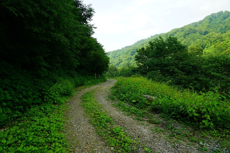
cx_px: 115
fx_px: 153
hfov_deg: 73.7
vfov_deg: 53.2
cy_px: 76
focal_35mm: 24
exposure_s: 1/60
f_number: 9.5
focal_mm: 24
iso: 320
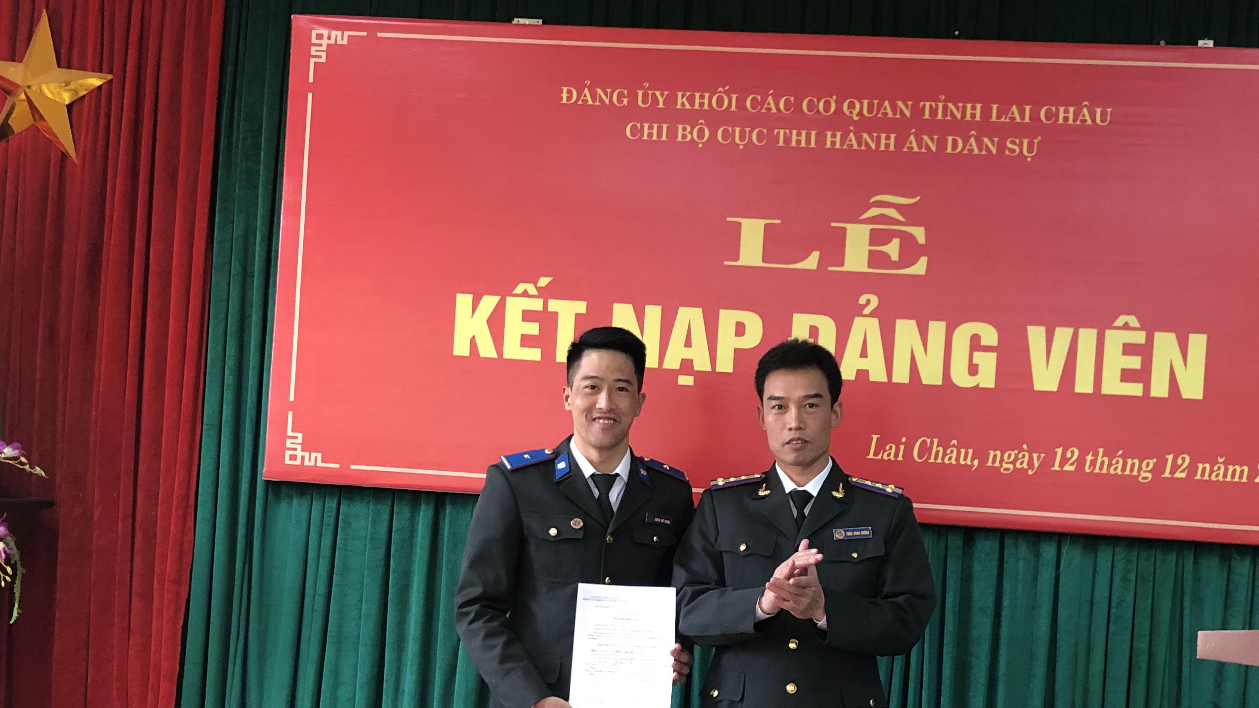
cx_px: 775
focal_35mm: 48
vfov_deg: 24.7
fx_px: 1602
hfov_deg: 42.6
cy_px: 519
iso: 80
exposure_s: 1/17
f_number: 1.8
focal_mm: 4
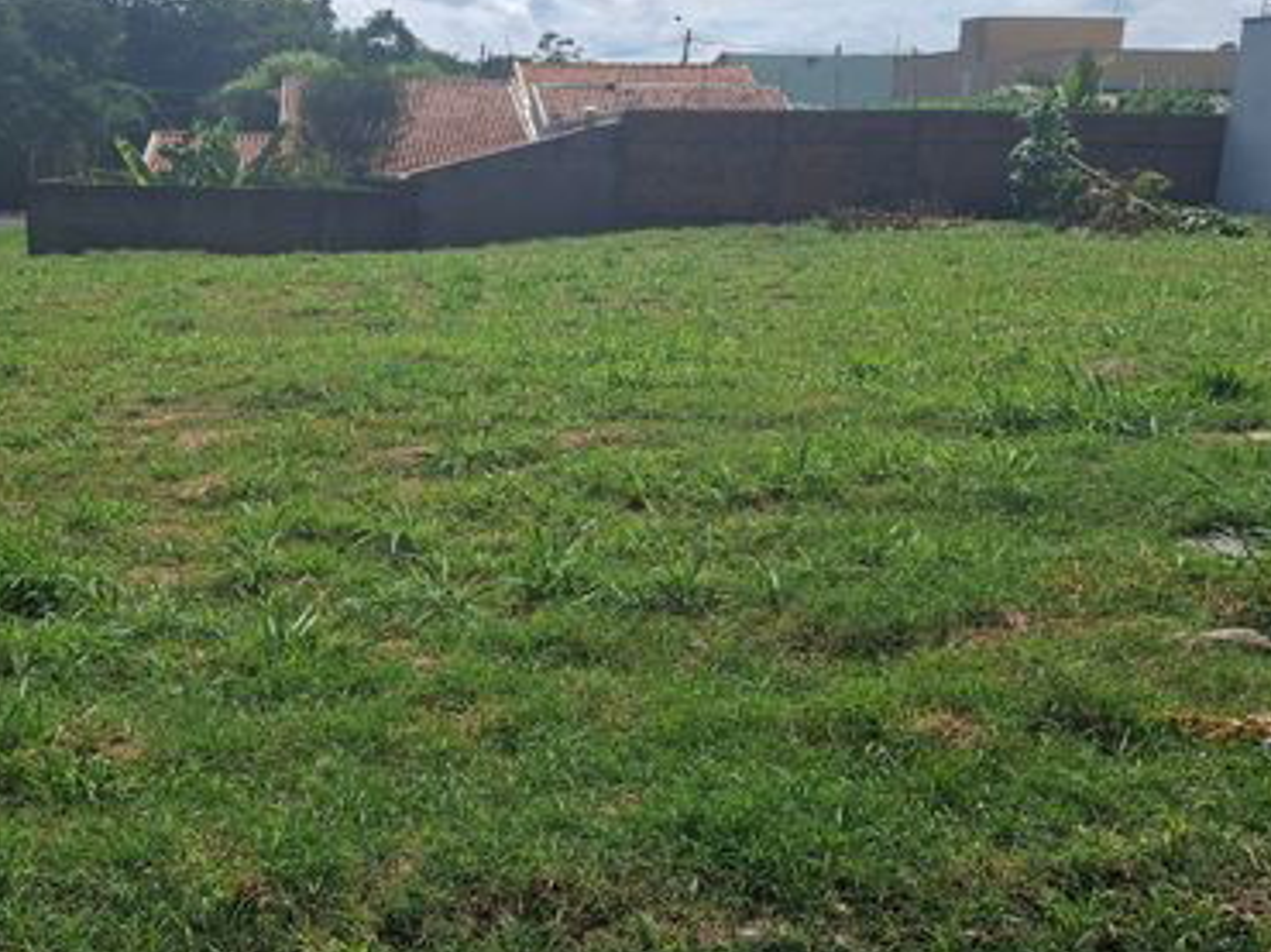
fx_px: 1431
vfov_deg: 36.8
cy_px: 512
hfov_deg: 46.5
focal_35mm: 39
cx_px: 345
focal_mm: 5.54
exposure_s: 1/3003
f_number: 1.8
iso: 50
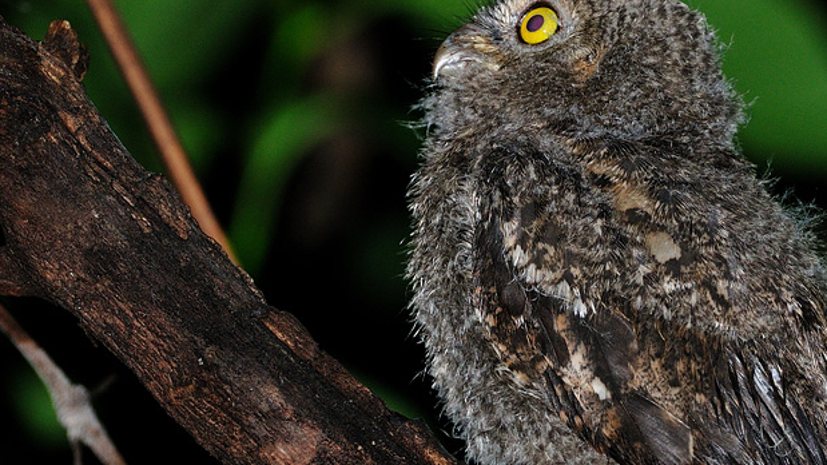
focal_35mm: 1561
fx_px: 34226
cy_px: 216
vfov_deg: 0.8
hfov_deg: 1.4
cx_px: 540
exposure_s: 1/250
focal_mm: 600
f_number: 5.6
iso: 400
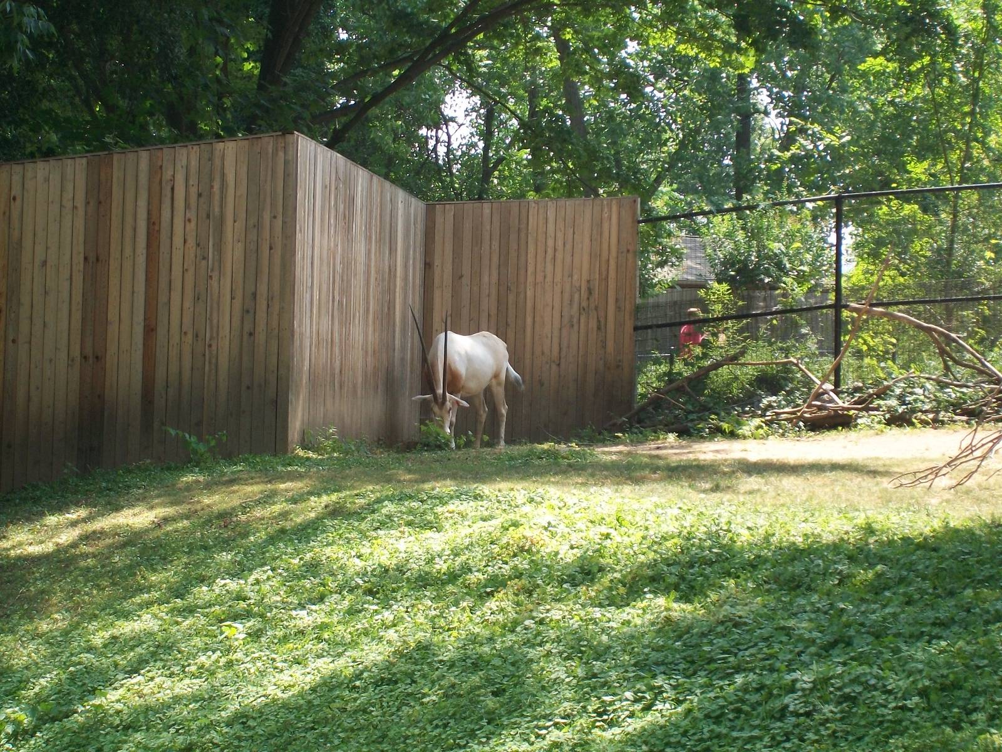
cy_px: 376
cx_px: 501
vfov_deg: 13.7
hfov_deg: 18.2
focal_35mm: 108
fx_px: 3126
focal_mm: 18
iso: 80
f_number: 4.8
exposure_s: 1/100
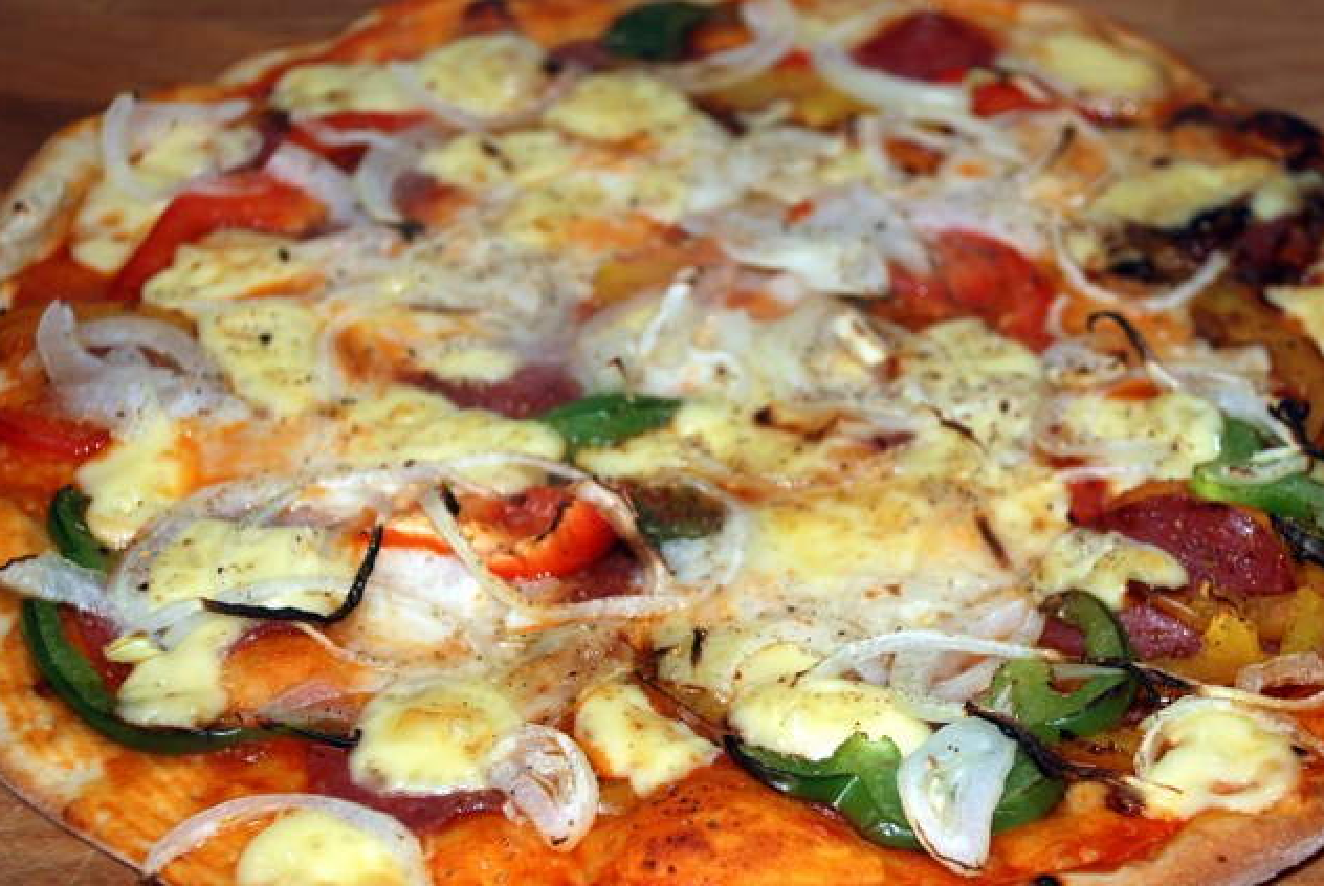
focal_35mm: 95
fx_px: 3498
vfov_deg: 14.4
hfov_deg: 21.4
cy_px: 492
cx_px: 828
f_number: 5
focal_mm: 50
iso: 200
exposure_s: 1/60
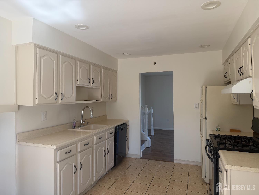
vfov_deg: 56.8
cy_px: 98
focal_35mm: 24
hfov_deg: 71.6
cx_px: 130
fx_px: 180
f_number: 1.78
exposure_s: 1/186
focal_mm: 6.76
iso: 64
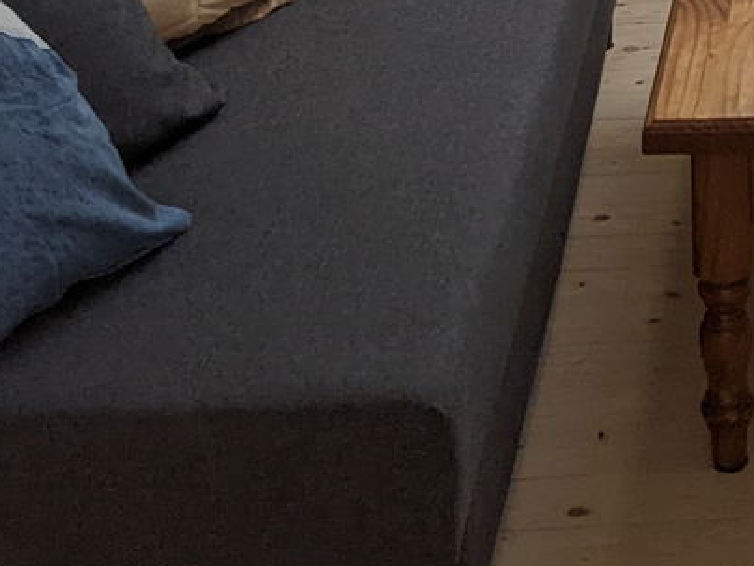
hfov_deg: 17.2
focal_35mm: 107
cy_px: -512
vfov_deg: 12.4
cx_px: 1004
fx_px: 2331
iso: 55
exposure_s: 1/760
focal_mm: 4.44
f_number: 1.8
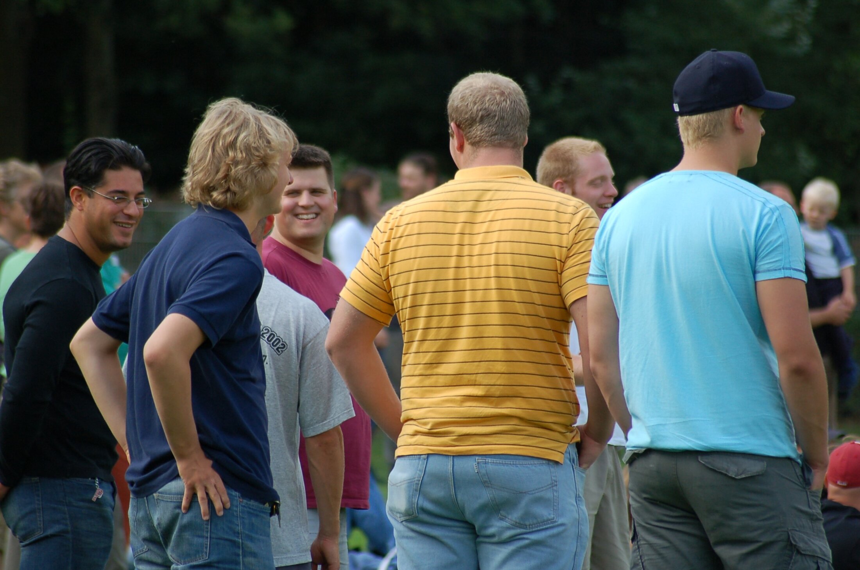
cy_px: 285
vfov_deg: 4.1
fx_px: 7868
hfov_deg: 6.3
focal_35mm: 330
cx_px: 430
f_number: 5.3
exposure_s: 1/640
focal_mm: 220
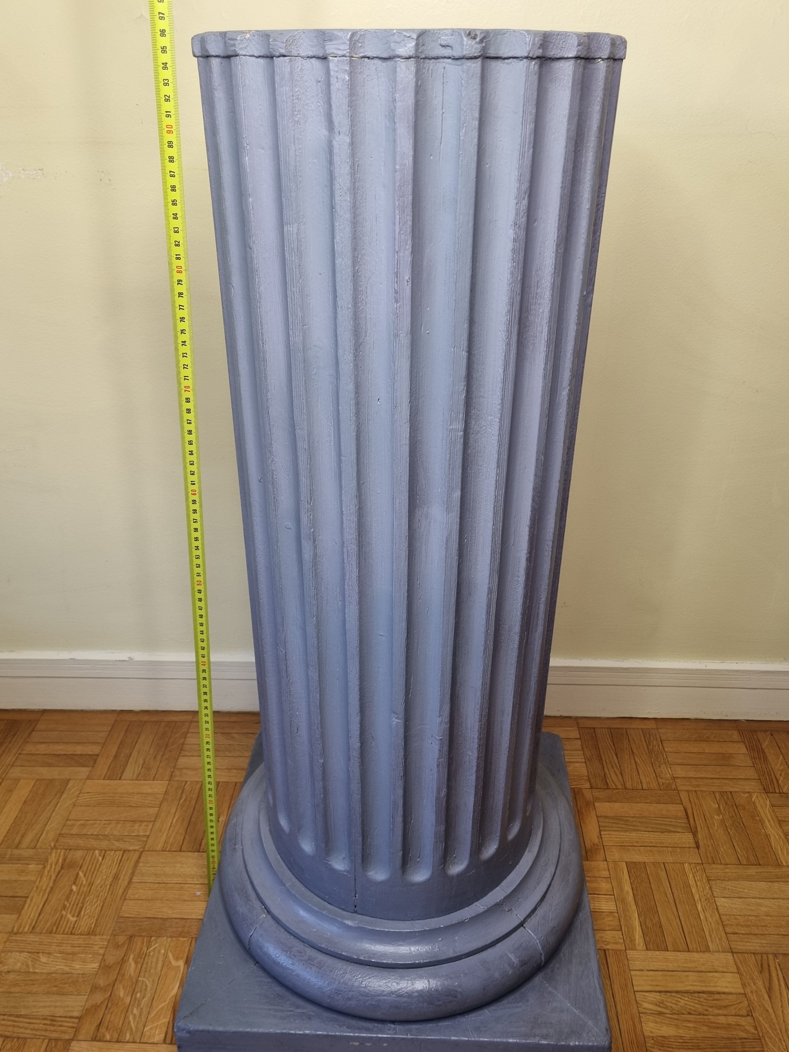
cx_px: 398
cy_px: 530
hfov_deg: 51.4
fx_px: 821
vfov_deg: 65.3
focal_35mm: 27
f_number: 1.8
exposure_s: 1/100
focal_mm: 5.4
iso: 125
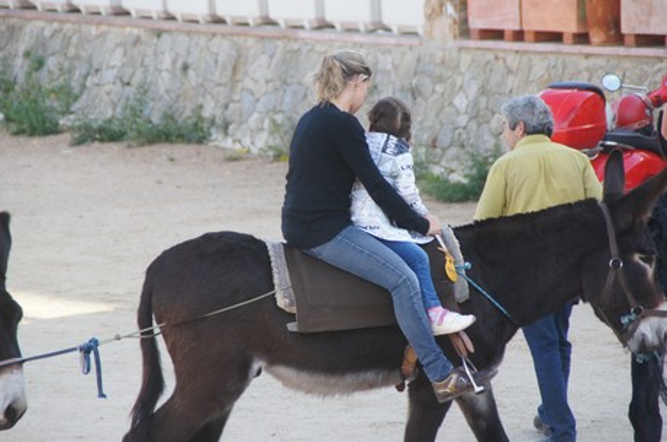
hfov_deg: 6.9
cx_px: 334
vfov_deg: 4.6
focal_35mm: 300
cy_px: 221
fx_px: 5549
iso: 500
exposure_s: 1/320
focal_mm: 200
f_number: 6.3
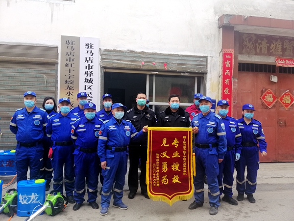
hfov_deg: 67.3
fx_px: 221
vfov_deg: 53.1
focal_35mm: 26
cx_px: 147
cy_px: 110
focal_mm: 3.81
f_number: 2.2
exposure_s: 1/100
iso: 80
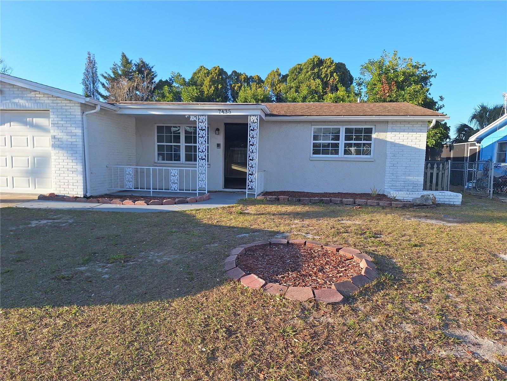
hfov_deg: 73.9
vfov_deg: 58.9
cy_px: 190
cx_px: 254
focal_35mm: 23
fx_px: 337
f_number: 1.8
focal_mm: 5.54
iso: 40
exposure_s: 1/1155
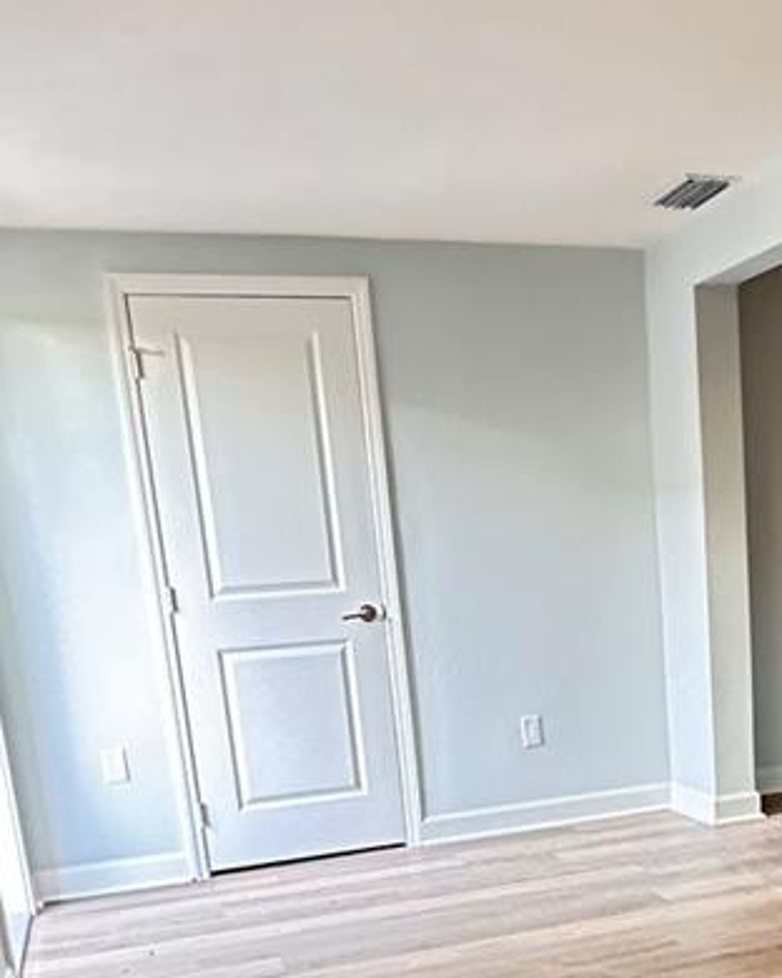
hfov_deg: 34.7
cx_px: 607
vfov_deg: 40.9
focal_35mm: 42
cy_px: 855
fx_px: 1215
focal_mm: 2.22
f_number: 2.2
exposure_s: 1/60
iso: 800
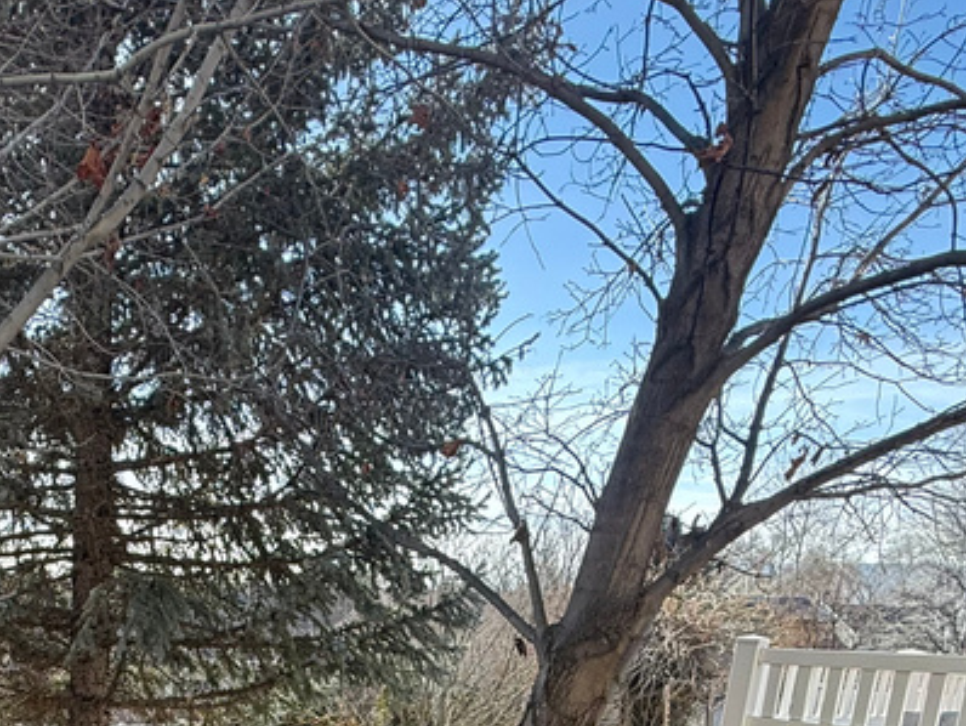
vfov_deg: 32.9
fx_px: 1005
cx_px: 204
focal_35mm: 36
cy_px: 862
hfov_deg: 48.6
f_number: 2.2
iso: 64
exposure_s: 1/506
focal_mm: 2.22
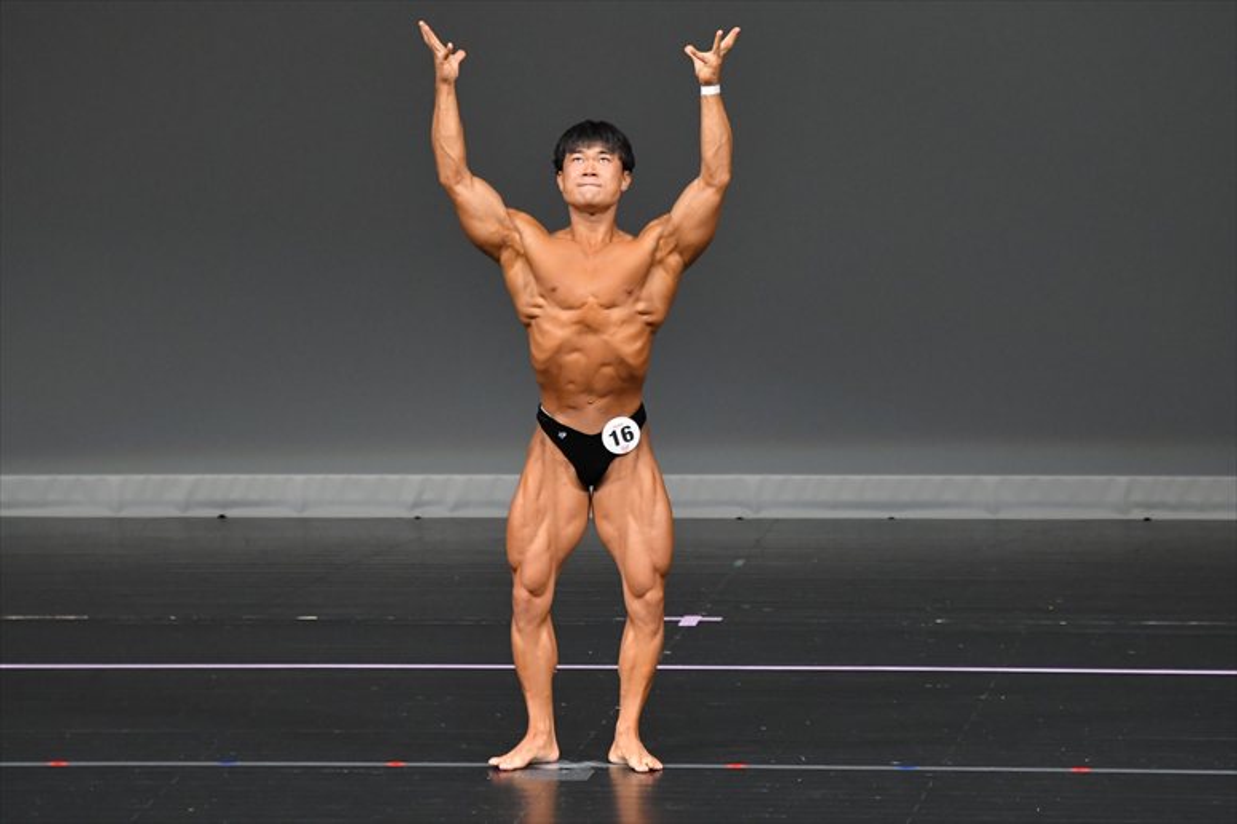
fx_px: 10819
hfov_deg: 6.5
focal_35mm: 315
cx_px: 618
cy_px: 412
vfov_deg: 4.4
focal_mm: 210
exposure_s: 1/400
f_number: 5.6
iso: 4000
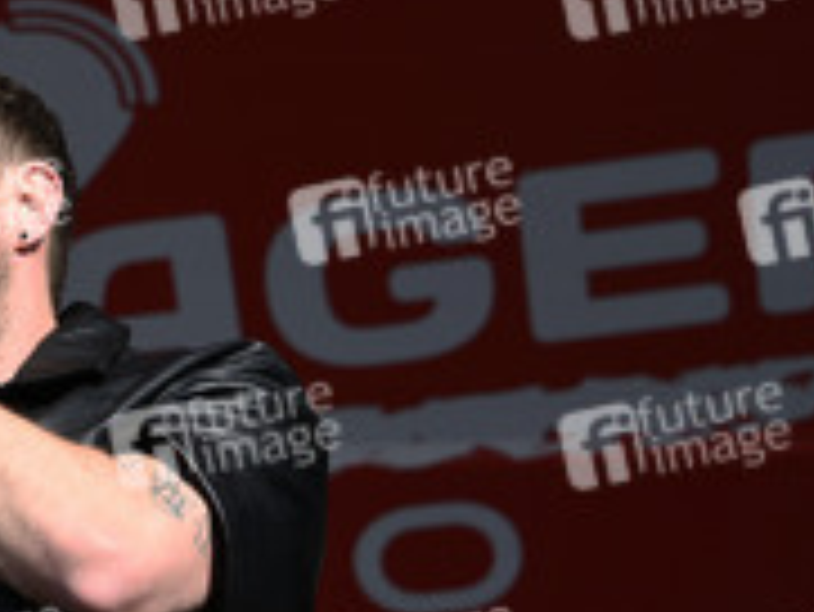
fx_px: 5624
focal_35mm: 239
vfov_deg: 6.2
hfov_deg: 8.2
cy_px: 549
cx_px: -164
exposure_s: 1/200
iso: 100
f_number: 7.1
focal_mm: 100
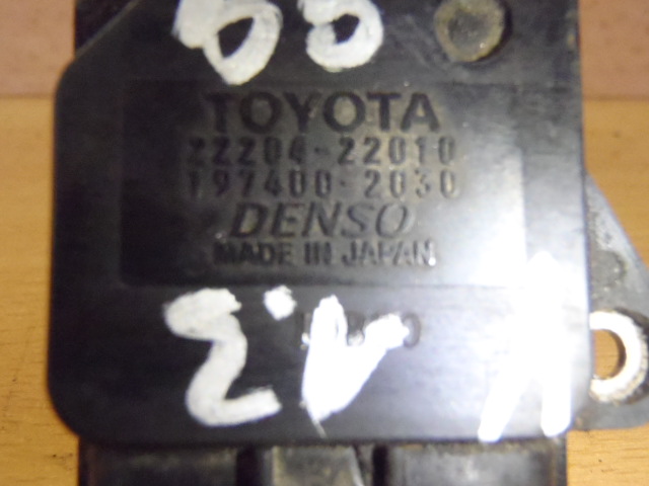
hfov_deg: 50.1
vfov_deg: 38.7
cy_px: 243
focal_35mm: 37
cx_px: 324
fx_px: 694
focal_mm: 6.64
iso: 1250
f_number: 4.7
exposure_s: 1/40
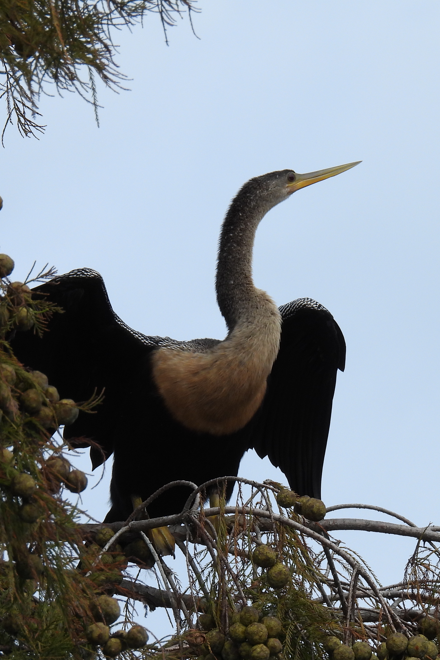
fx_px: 15181
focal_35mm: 828
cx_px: 201
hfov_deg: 1.7
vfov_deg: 2.5
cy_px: 362
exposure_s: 1/500
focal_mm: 89.2
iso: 100
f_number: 5
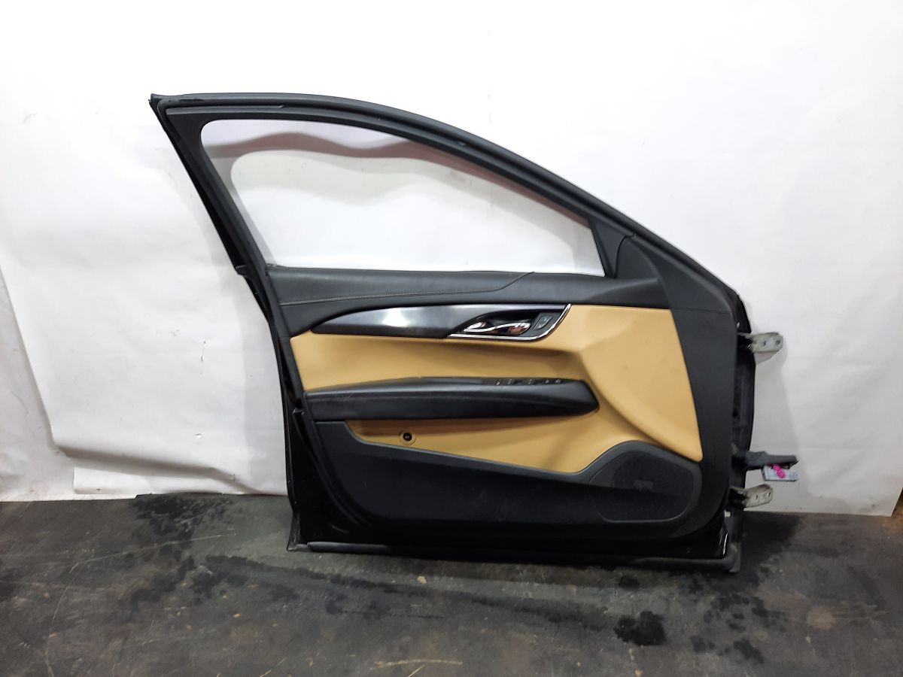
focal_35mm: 25
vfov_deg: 54.9
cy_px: 338
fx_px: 652
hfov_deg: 69.4
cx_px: 452
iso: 200
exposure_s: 1/50
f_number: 2
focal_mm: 4.6
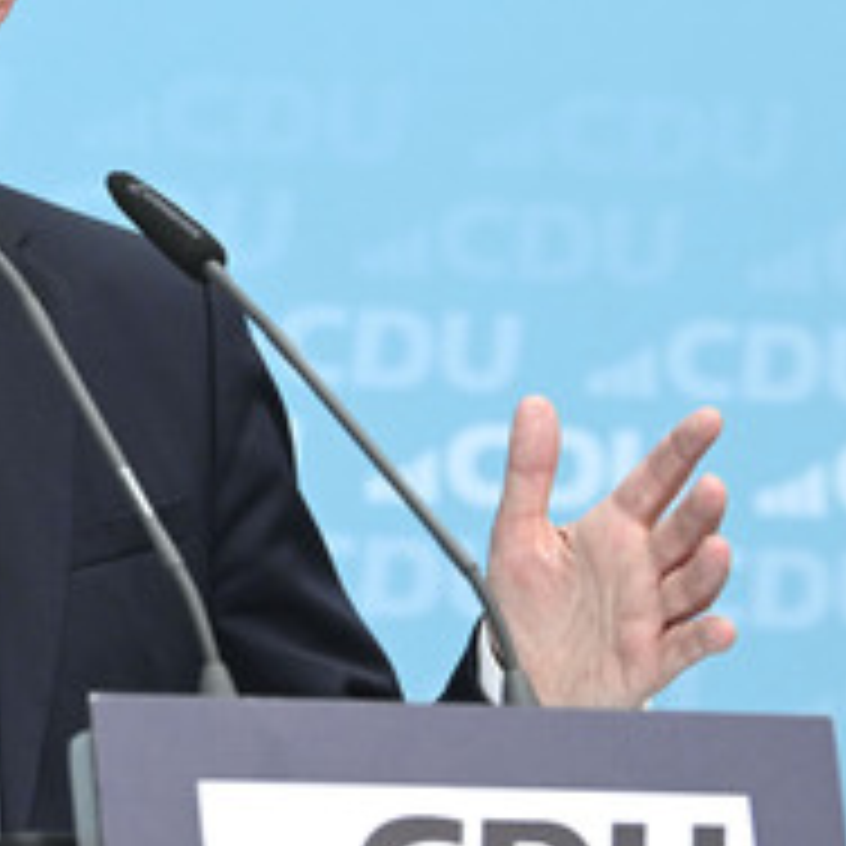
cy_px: 230
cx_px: -137
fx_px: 6774
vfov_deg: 7.1
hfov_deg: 7.1
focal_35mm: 245
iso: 4000
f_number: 5.6
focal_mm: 120
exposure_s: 1/500
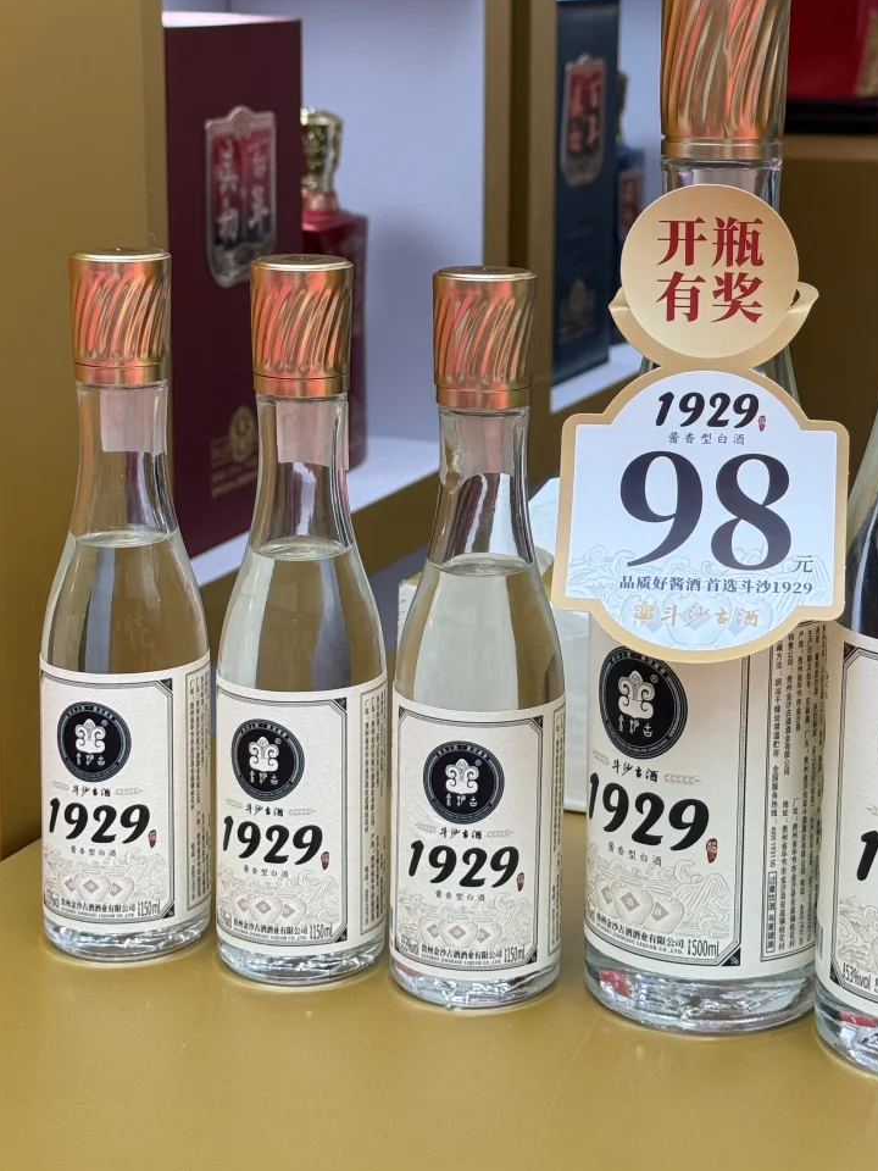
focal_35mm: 72
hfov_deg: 20.4
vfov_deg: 26.8
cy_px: 367
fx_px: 2435
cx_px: 539
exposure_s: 1/244
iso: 64
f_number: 1.78
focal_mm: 6.76
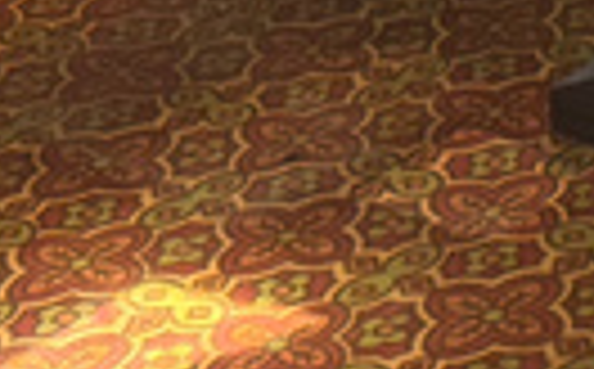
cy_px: -1215
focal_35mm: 198
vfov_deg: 5.5
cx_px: 1256
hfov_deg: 9.7
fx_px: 3200
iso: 200
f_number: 1.78
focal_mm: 6.76
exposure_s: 1/120
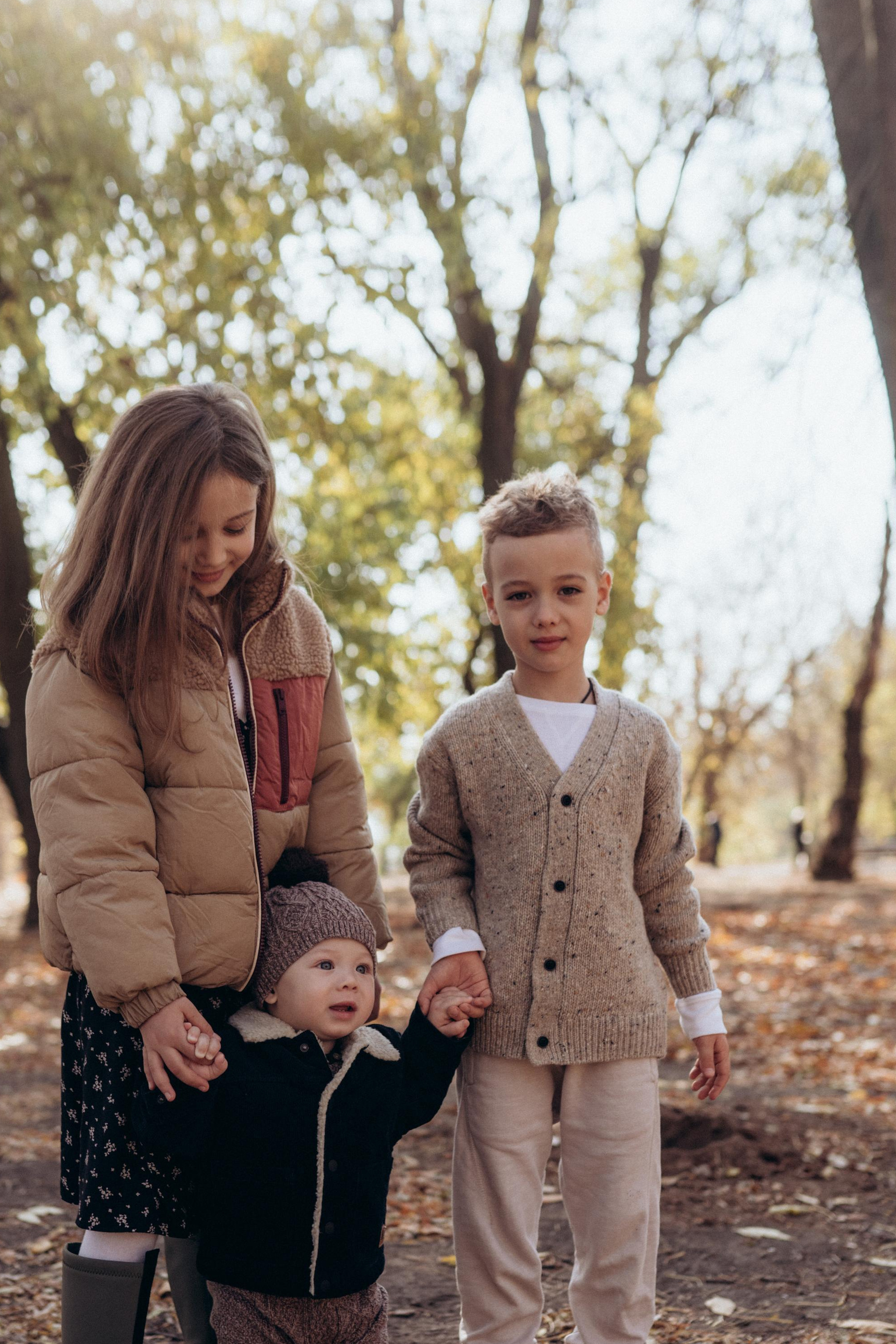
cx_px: 393
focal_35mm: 48
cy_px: 828
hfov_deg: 28.1
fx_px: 1792
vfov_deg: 40.9
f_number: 2.2
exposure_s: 1/800
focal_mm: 35
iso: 125
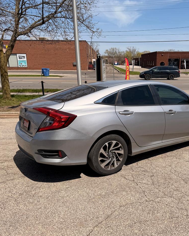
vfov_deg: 55.7
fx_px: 224
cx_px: 135
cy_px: 118
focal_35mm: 32
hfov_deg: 44.7
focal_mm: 6.76
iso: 80
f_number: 1.78
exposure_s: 1/7353
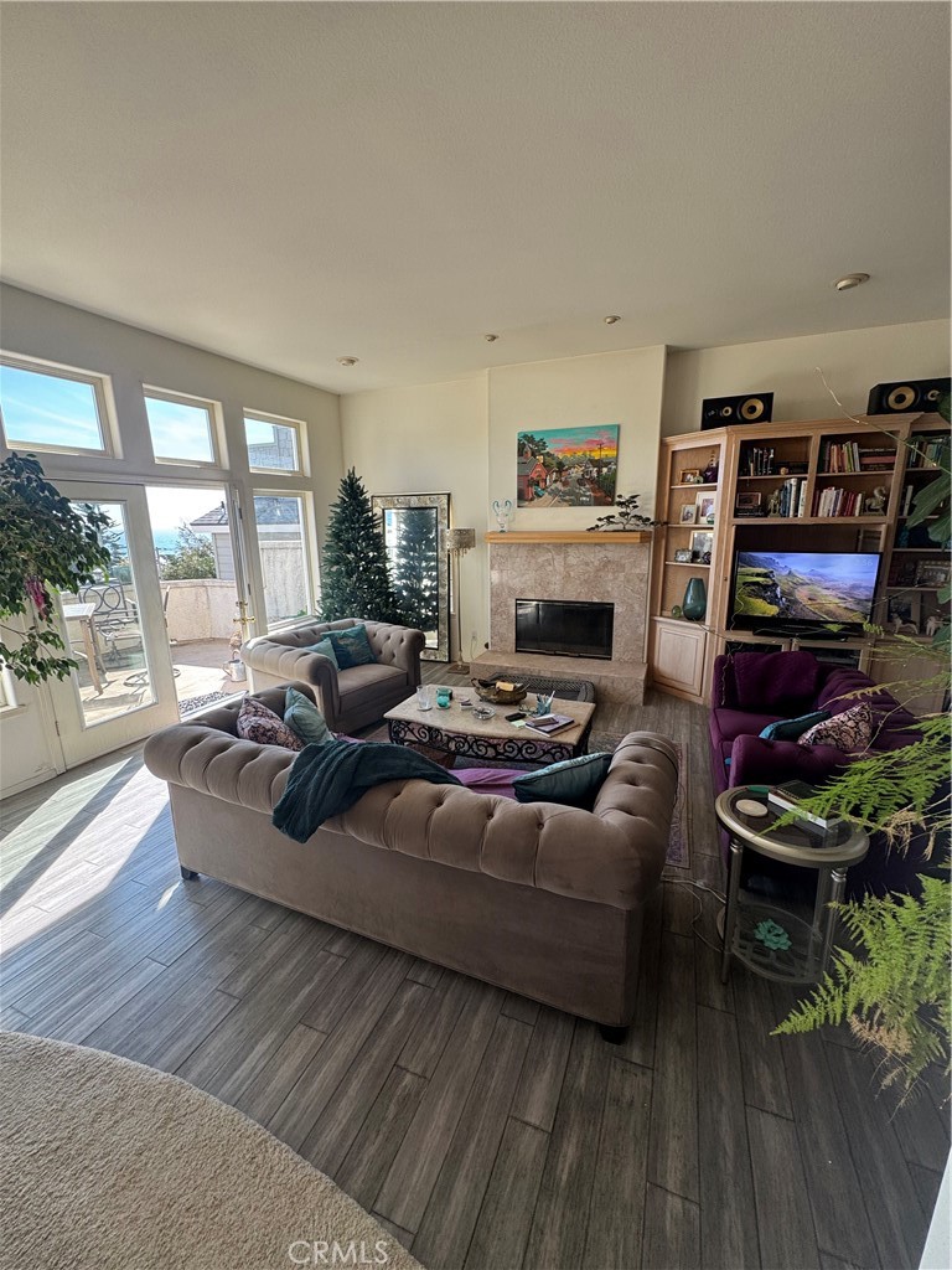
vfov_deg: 102.1
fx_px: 513
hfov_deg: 85.7
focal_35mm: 14
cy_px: 635
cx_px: 476
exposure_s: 1/115
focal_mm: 2.22
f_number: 2.2
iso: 40
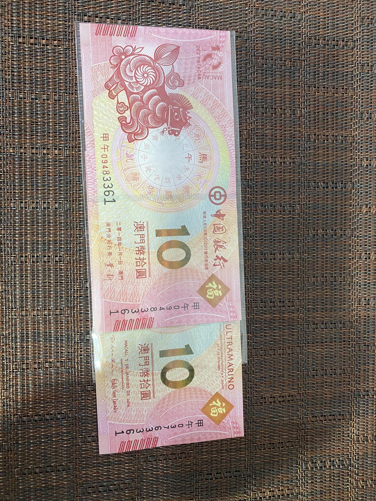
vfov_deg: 67.3
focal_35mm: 26
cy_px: 250
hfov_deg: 53.1
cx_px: 188
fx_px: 377
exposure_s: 1/50
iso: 250
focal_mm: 4.25
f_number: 1.8
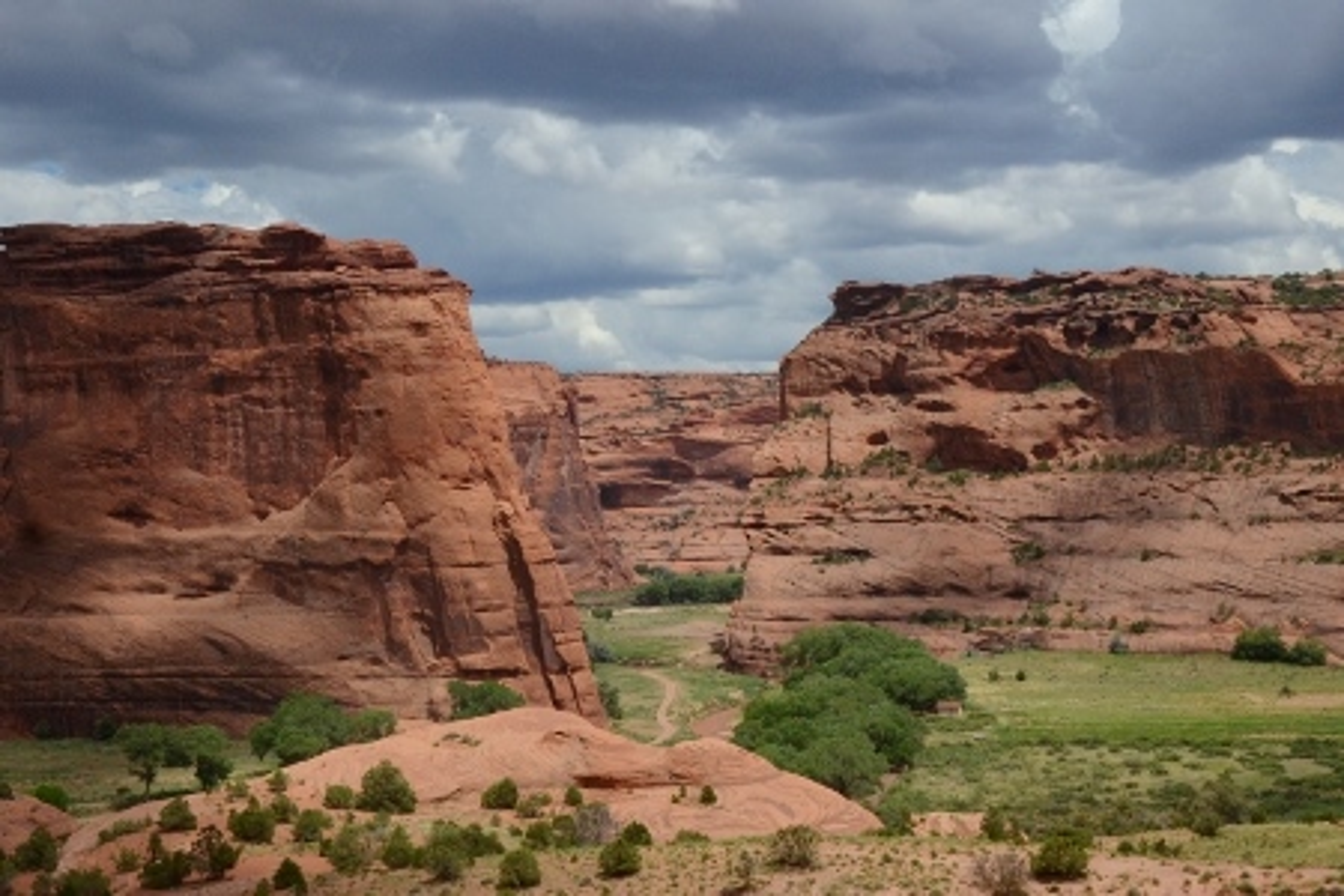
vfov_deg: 29.9
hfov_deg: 43.6
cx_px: 672
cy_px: 448
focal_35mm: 45
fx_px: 1680
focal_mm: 30
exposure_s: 1/6400
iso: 1000
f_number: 10
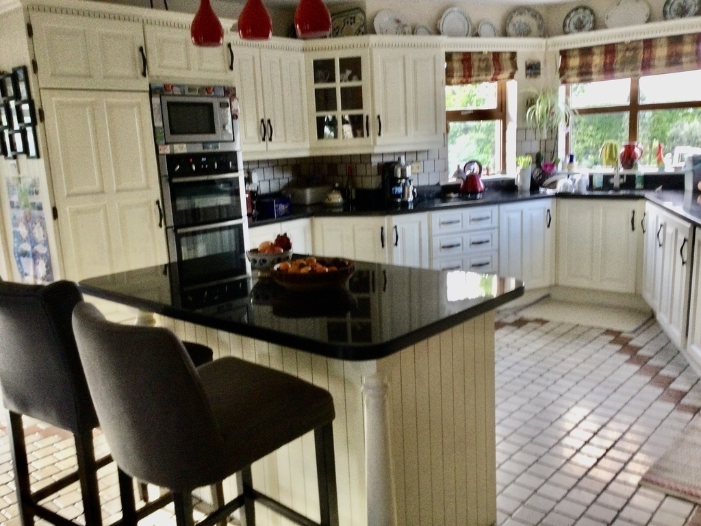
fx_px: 628
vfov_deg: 45.4
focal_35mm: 31
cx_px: 350
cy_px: 263
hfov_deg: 58.4
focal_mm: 3.3
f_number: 2.4
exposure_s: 1/33
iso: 100
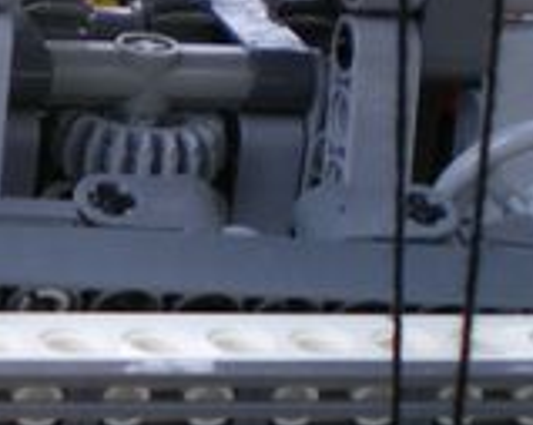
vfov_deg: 10.3
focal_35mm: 149
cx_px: -245
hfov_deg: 12.4
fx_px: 2349
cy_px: 147
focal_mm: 6.3
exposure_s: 1/30
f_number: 3.1
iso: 64
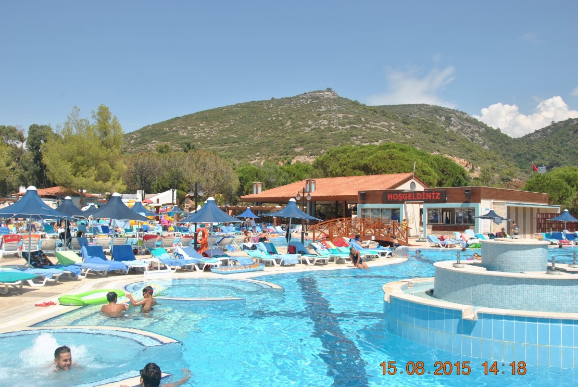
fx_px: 498
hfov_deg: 60.2
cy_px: 198
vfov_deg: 42.4
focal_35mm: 31
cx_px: 285
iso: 100
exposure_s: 1/250
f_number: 8
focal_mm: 20
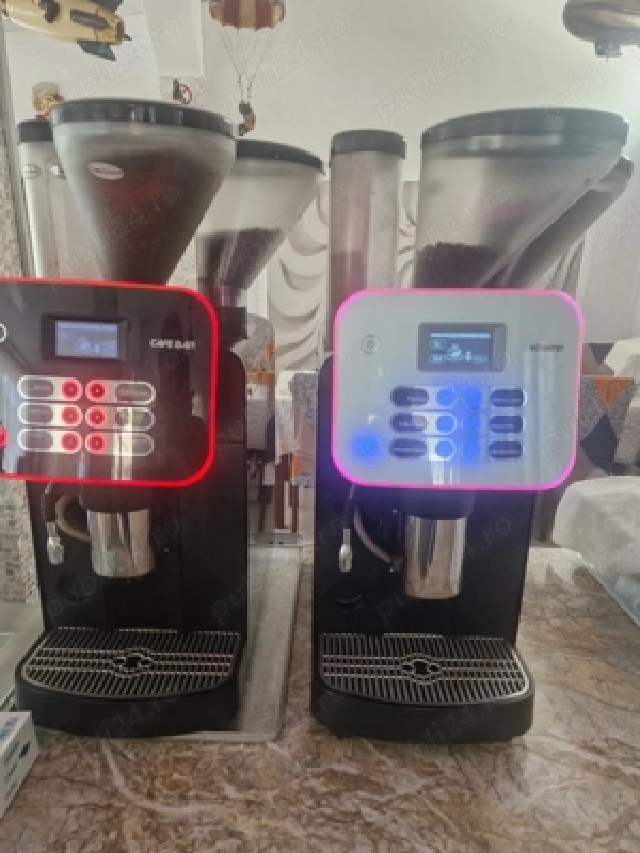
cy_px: 426
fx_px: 567
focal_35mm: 23
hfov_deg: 58.9
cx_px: 320
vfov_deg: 73.9
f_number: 1.8
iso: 200
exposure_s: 1/100
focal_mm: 5.4
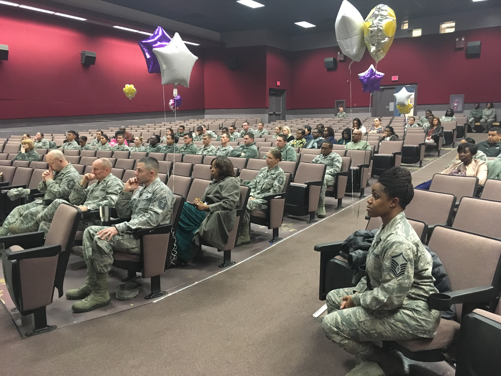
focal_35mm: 29
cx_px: 250
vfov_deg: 48.2
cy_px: 188
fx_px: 420
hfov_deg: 61.7
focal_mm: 4.15
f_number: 2.2
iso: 250
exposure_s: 1/15
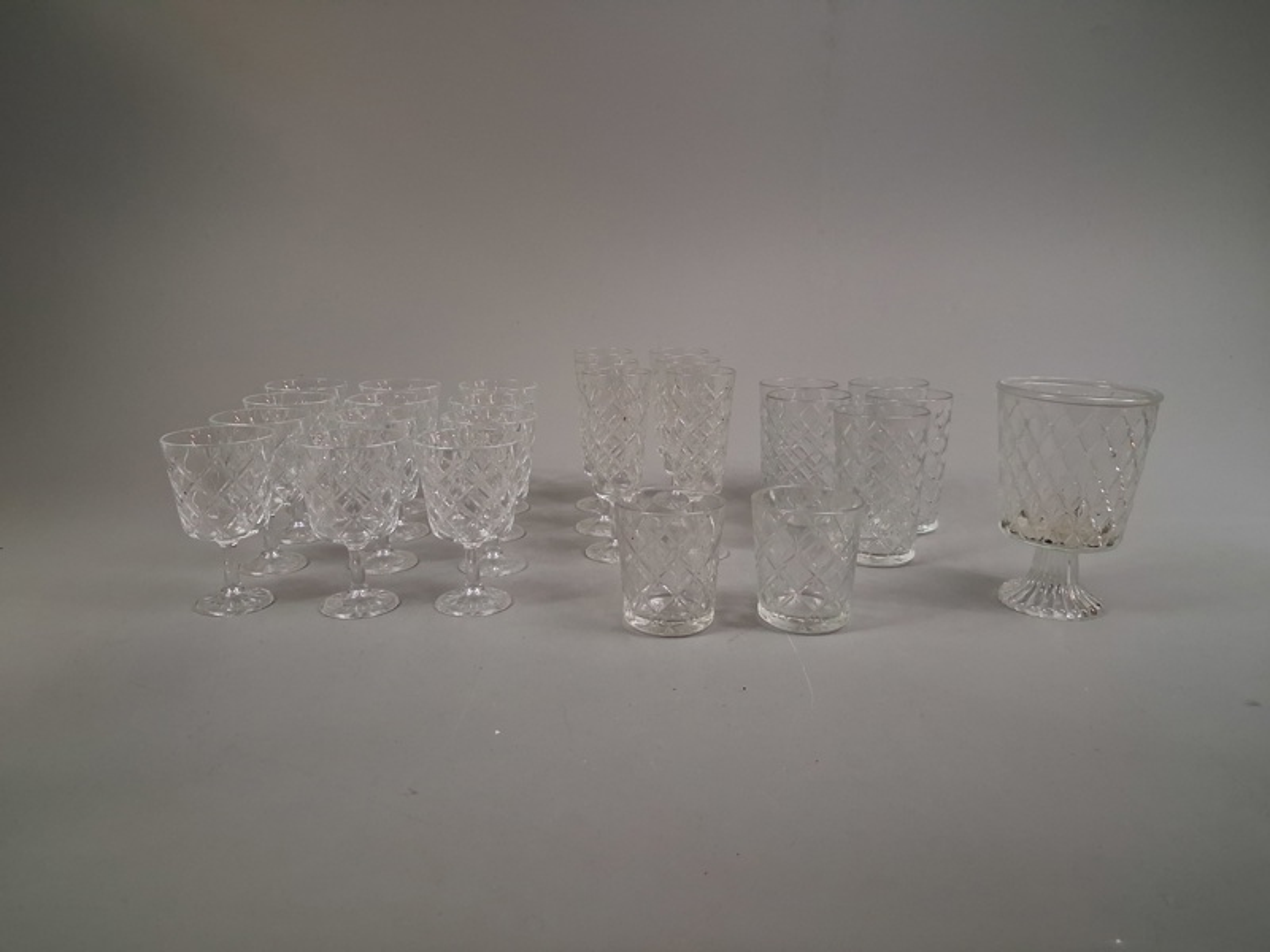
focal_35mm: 27
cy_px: 476
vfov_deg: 51.4
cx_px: 635
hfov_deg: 65.3
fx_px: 991
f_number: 1.8
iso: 400
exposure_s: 1/120
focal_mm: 4
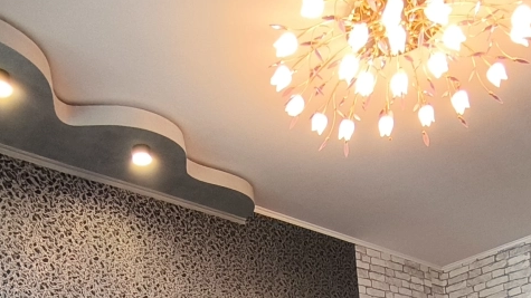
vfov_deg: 20.3
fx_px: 648
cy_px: 502
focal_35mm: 46
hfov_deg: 44.6
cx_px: 277
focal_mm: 1.65
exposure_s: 1/50
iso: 160
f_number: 2.2
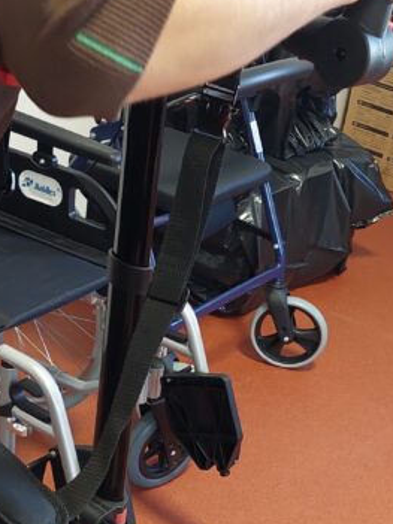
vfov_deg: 27.4
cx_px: 194
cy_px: 396
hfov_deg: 21.0
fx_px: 1060
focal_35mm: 70
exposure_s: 1/50
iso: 320
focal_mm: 5.23
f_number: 1.8
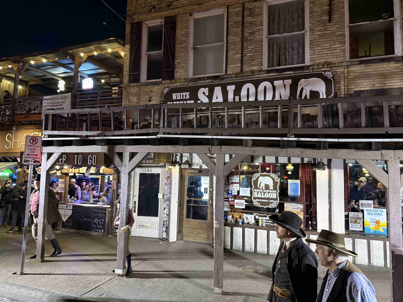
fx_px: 279
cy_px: 151
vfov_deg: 56.8
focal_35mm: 24
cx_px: 202
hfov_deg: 71.6
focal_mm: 6.76
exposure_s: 1/40
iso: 800
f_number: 1.78
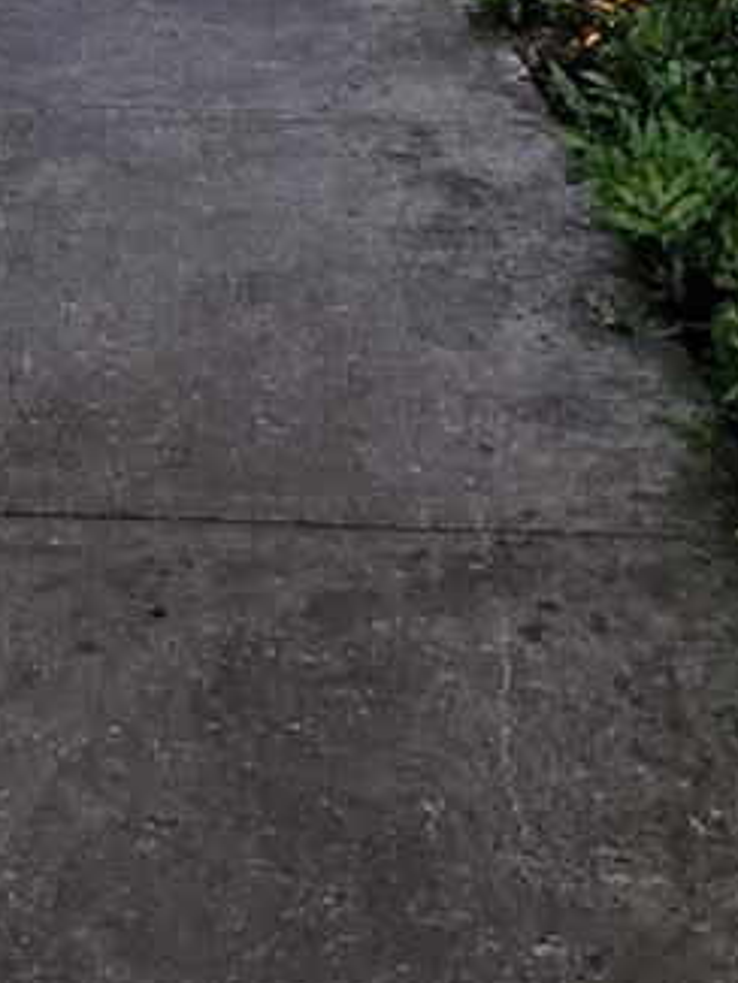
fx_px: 2415
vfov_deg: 18.5
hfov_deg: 17.2
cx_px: 136
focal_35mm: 85
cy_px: -738
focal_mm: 5.4
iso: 640
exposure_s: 1/30
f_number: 1.8
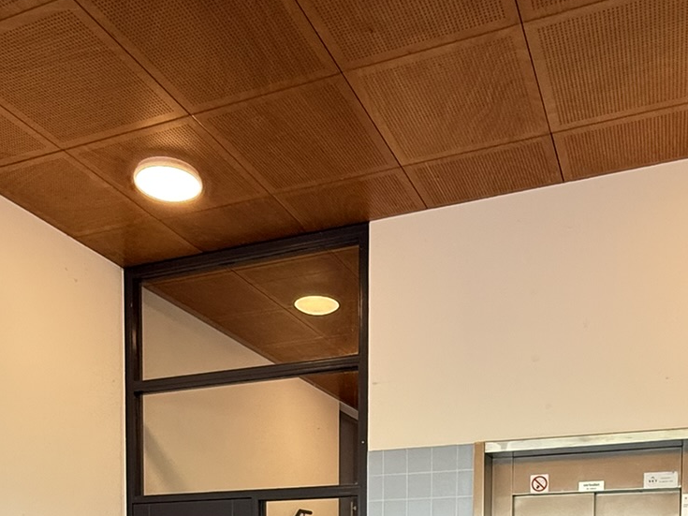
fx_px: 775
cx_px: 359
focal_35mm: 39
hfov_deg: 47.9
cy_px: 630
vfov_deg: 30.7
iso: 250
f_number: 2.2
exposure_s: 1/50
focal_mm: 2.22
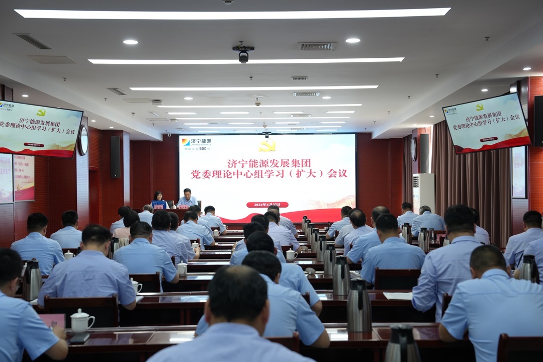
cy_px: 181
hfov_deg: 40.3
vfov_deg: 27.5
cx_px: 272
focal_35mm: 49
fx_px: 739
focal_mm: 49
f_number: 4.5
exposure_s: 1/80
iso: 800
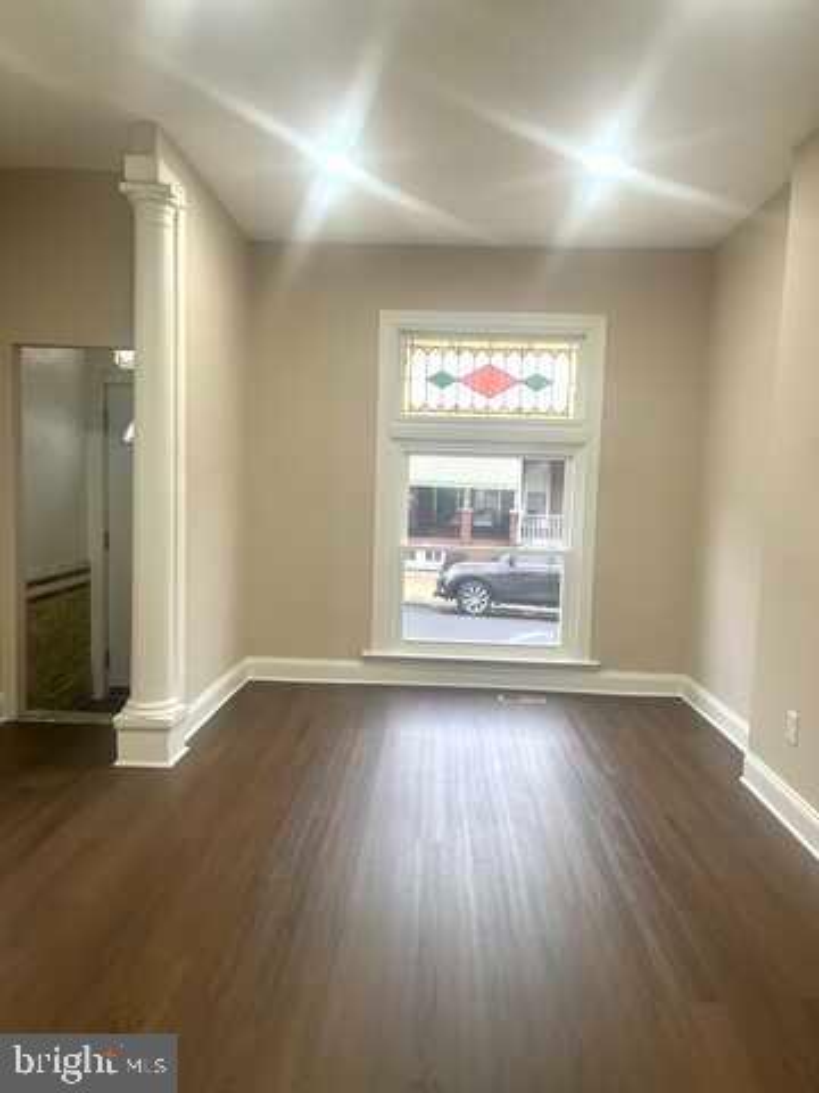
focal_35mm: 26
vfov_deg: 67.3
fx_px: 820
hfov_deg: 53.1
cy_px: 546
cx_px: 410
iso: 80
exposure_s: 1/60
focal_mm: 5.1
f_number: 1.6
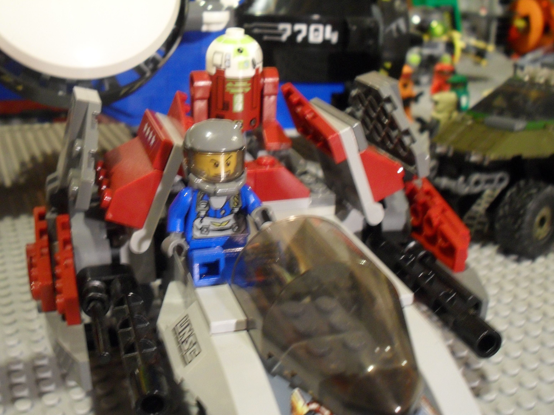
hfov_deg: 45.8
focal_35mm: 41
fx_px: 656
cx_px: 271
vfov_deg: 35.1
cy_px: 240
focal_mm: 6.3
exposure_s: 1/3
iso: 200
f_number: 3.2
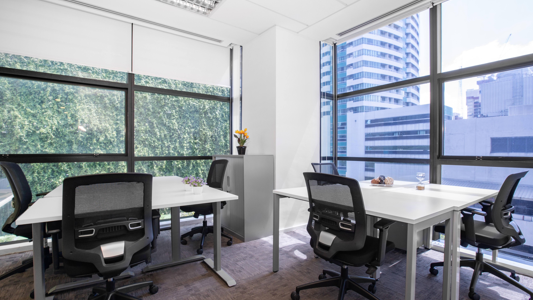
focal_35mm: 17
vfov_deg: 63.8
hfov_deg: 95.9
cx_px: 266
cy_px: 161
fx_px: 240
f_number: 11
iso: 250
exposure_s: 1/8
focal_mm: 16
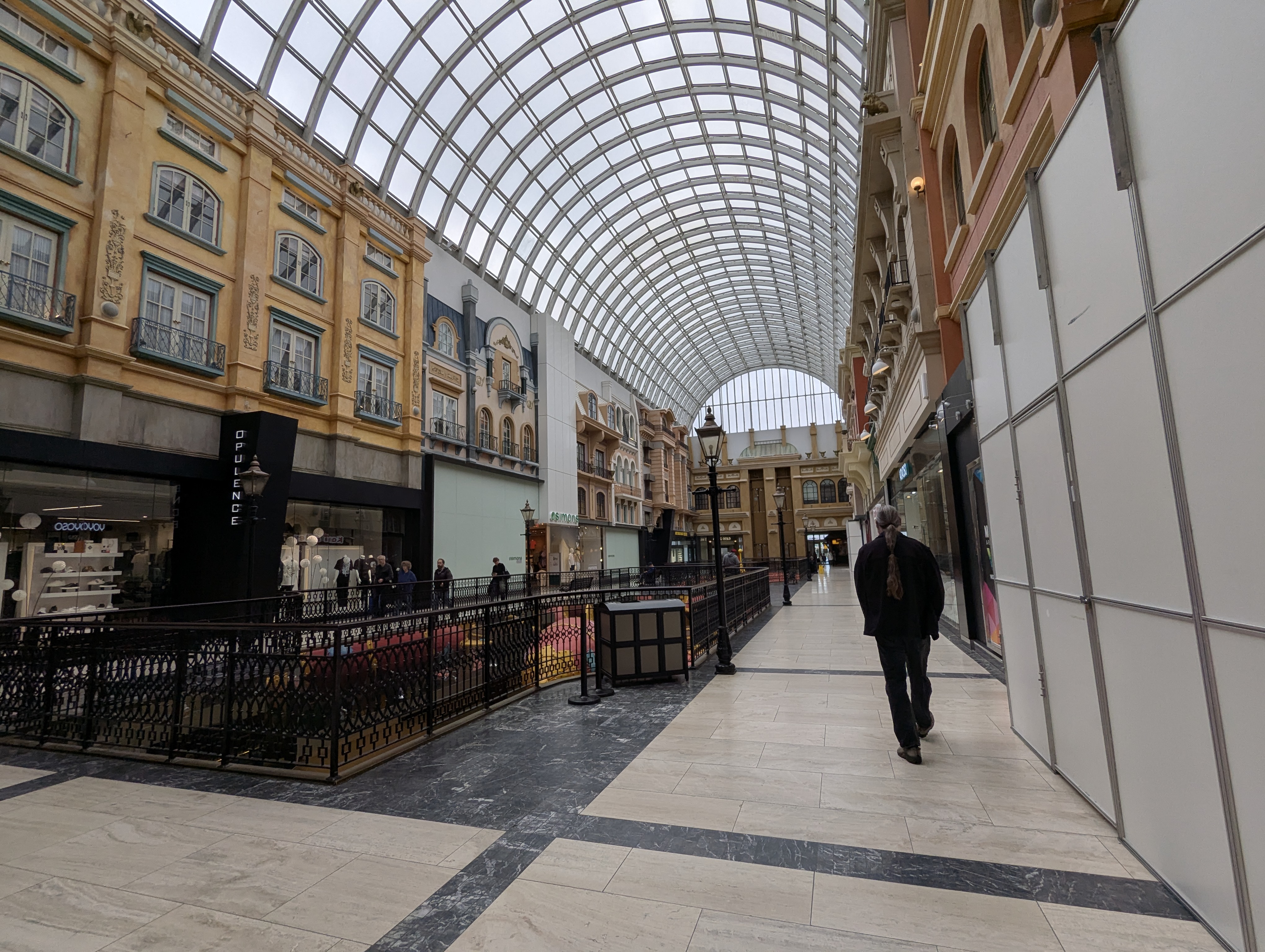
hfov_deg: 94.4
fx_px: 586
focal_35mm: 16
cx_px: 632
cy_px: 476
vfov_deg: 78.2
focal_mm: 2.35
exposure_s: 1/454
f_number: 2.2
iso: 48
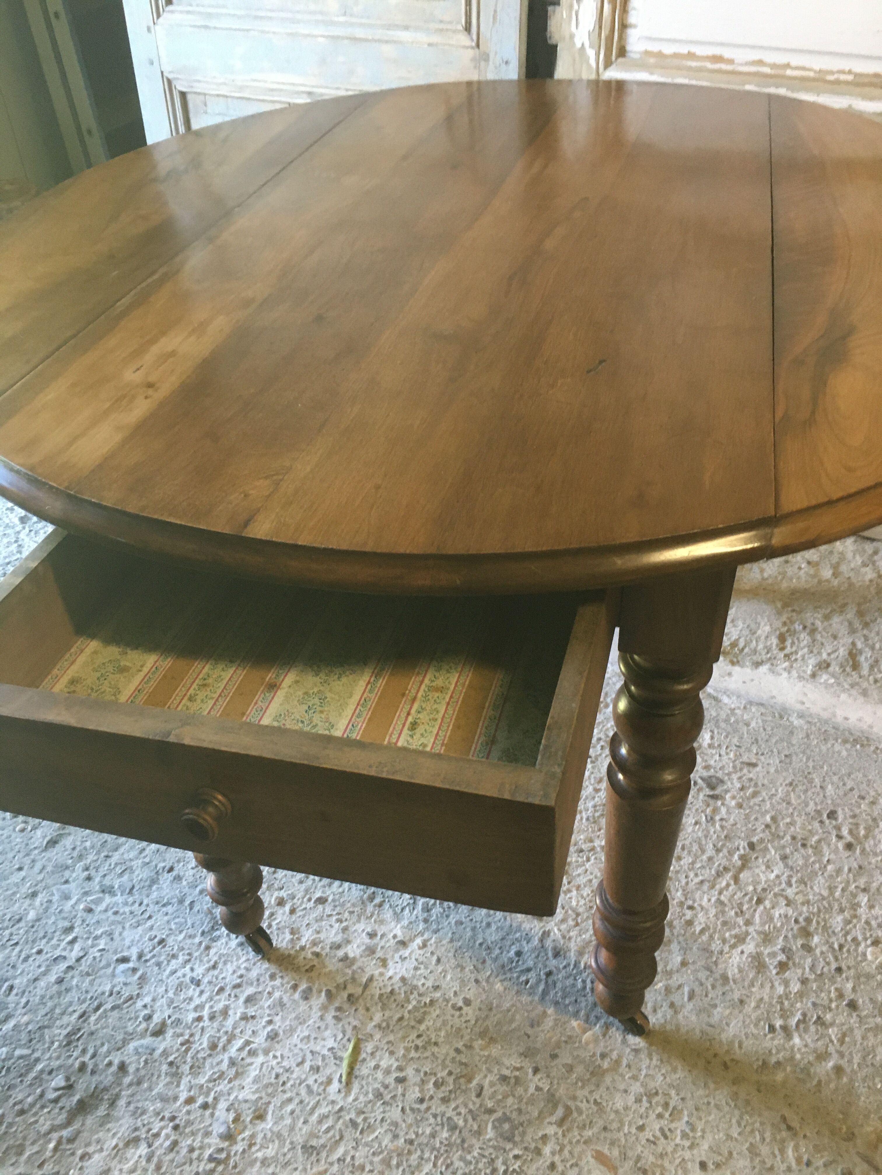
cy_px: 588
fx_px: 985
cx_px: 441
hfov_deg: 48.2
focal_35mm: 29
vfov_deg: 61.7
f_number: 2.2
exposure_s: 1/33
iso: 200
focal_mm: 4.15
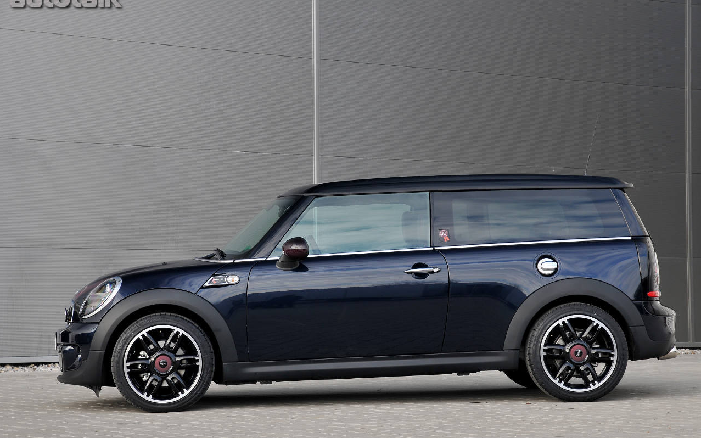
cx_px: 350
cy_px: 218
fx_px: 1901
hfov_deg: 20.9
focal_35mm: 100
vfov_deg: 13.1
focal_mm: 65
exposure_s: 1/45
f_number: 8
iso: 200
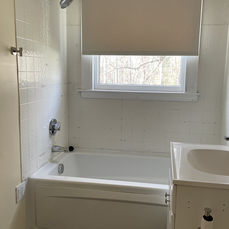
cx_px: 126
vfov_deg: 46.0
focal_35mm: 36
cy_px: 118
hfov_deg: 46.0
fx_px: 269
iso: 125
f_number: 1.6
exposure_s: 1/103
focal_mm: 4.2
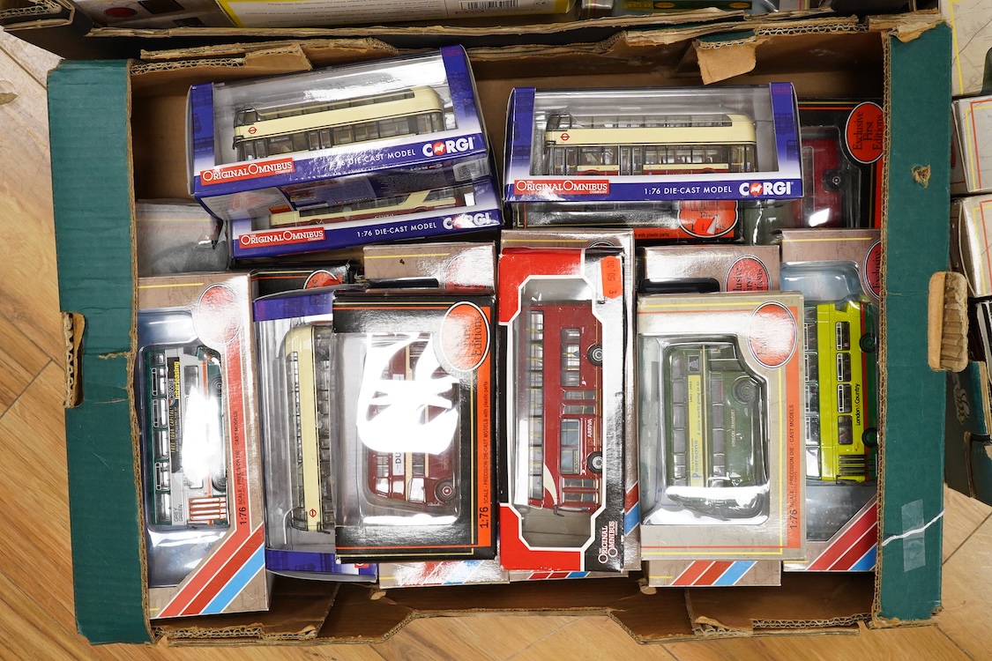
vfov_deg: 29.9
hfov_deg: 43.6
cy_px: 330
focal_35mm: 45
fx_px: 1240
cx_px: 496
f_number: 9
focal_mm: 30
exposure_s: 1/100
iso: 2000
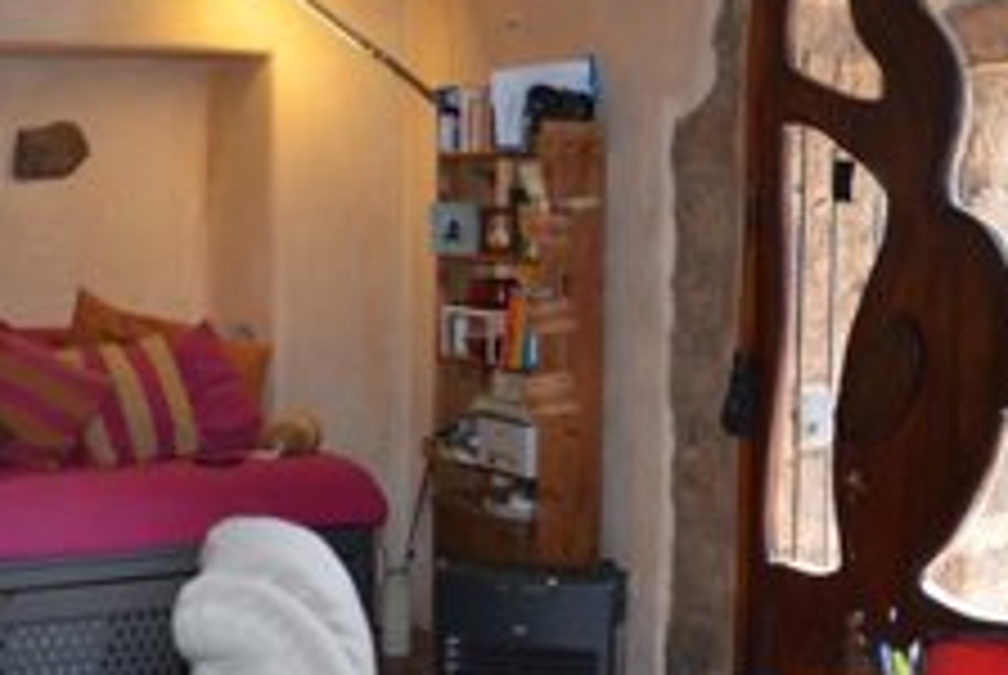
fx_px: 1794
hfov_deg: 31.3
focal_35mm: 64
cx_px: 387
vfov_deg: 21.3
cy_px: 315
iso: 400
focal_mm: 24
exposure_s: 1/80
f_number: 3.8
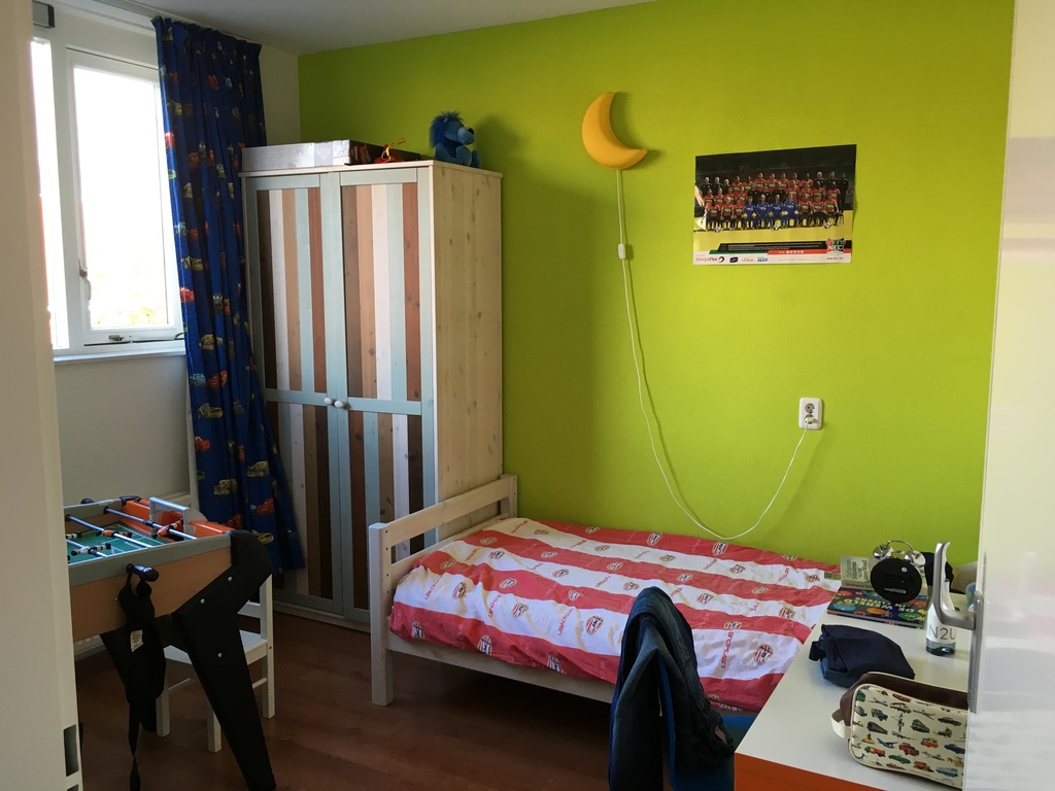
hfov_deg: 61.7
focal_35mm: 29
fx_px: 884
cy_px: 396
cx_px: 528
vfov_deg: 48.2
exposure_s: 1/33
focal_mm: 4.15
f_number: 2.2
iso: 40
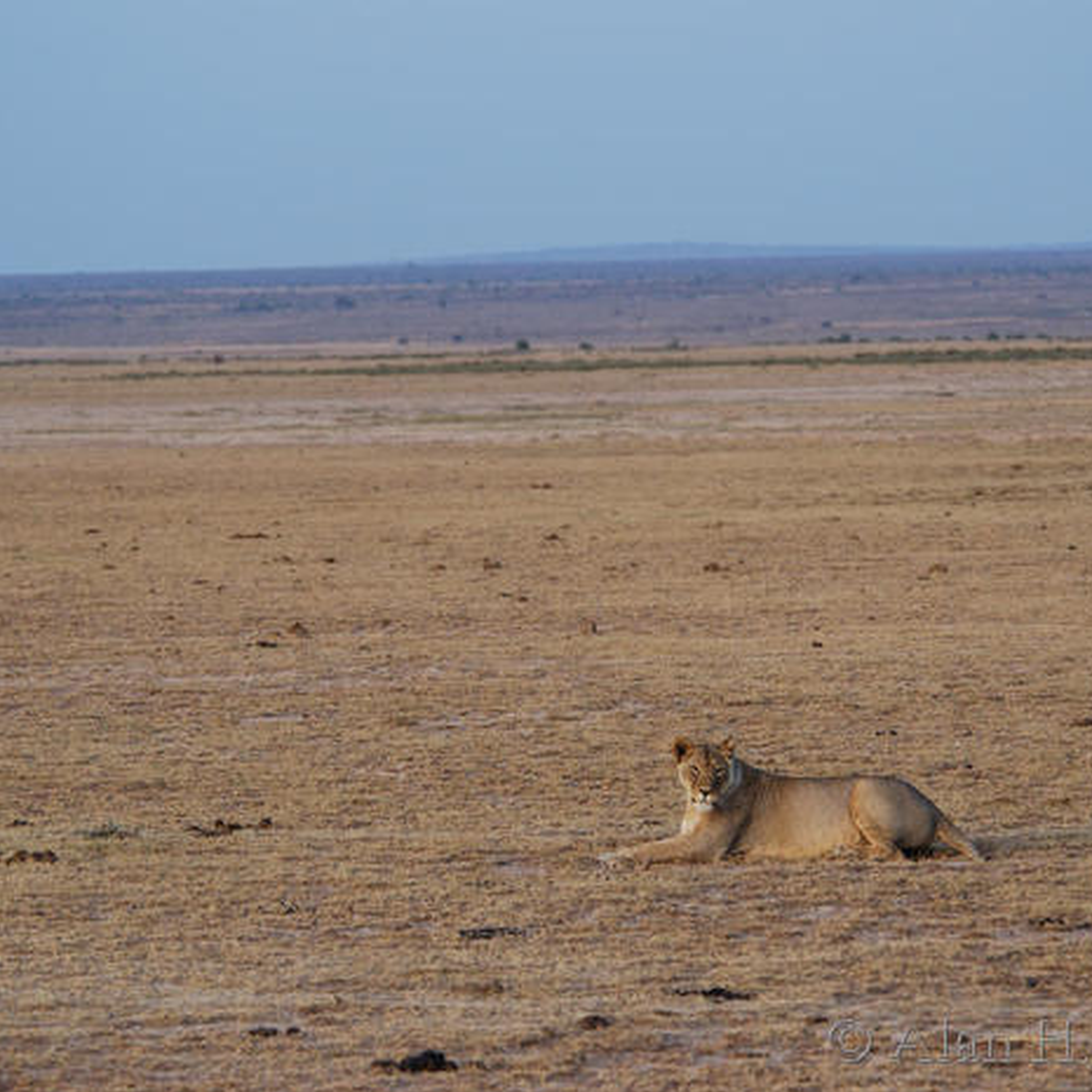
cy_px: 547
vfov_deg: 5.7
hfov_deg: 5.7
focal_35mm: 307
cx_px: 554
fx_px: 10957
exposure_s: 1/100
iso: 110
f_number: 5
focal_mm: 160
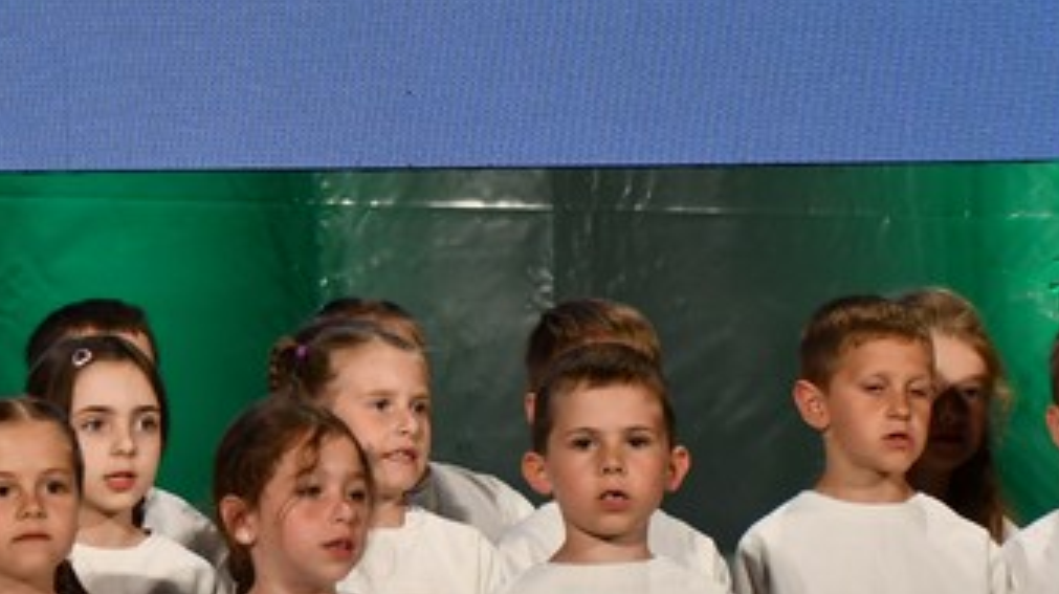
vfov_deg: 5.1
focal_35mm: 239
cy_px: 517
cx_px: 47
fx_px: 6706
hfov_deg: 9.0
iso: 800
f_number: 4.8
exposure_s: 1/200
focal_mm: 50
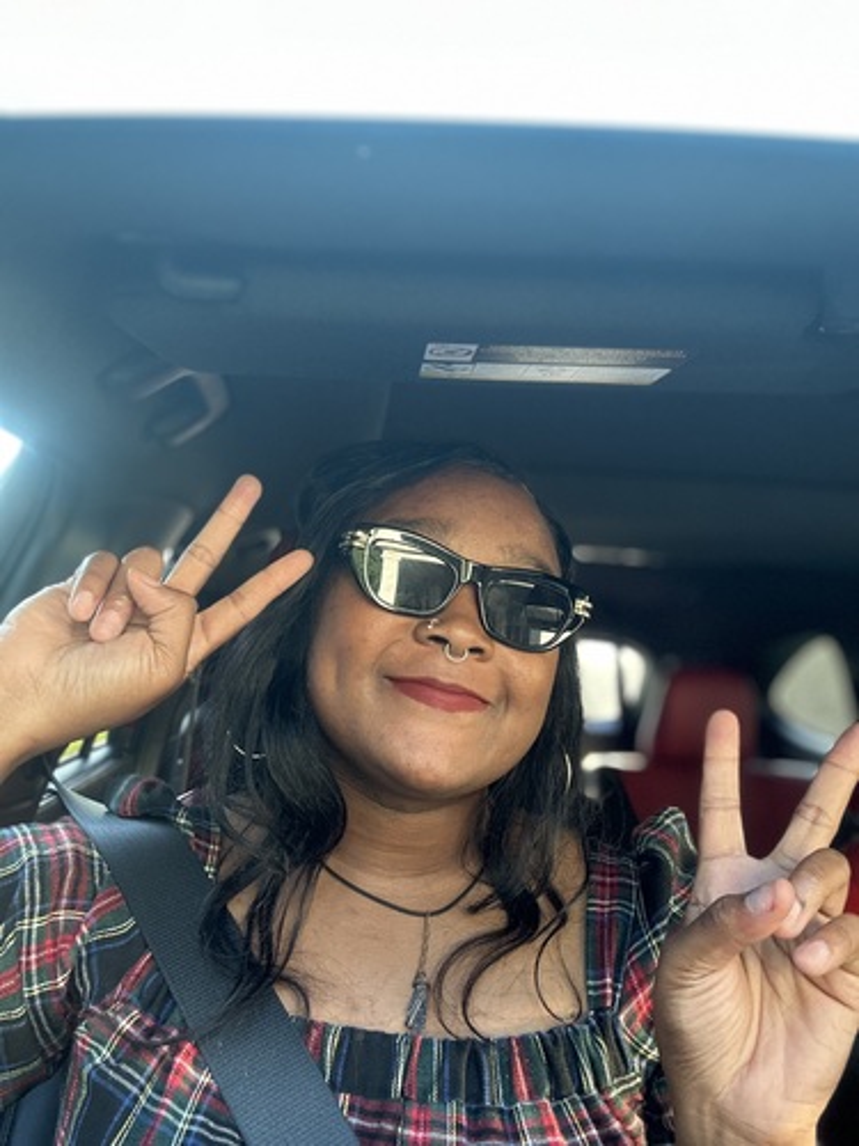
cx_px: 430
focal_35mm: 30
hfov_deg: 46.8
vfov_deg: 60.0
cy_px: 573
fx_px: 993
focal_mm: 2.69
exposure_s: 1/60
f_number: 1.9
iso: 125
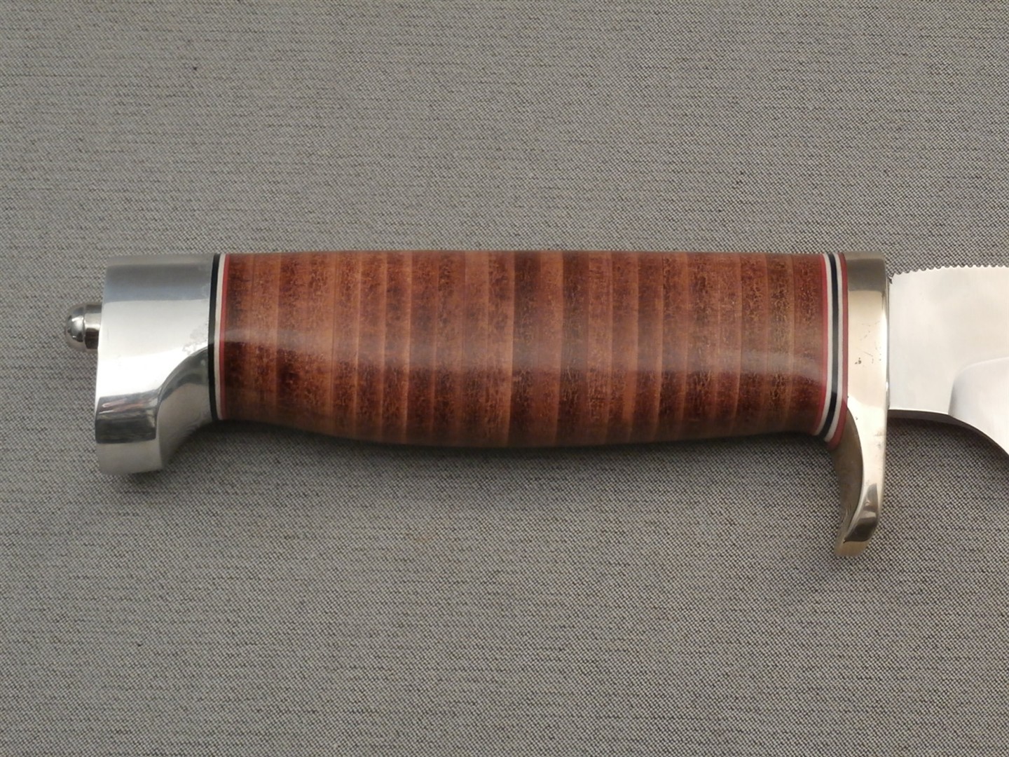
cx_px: 504
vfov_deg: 21.9
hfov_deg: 29.0
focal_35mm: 67
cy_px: 378
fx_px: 1953
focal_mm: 11.86
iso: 400
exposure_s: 1/13
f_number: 4.3
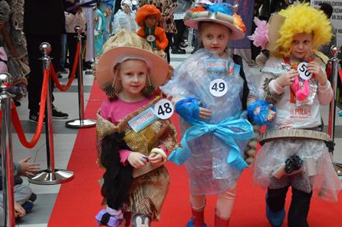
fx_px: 664
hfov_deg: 28.4
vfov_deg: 19.4
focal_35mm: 70
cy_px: 104
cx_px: 260
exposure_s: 1/400
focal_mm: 26
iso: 3200
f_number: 4
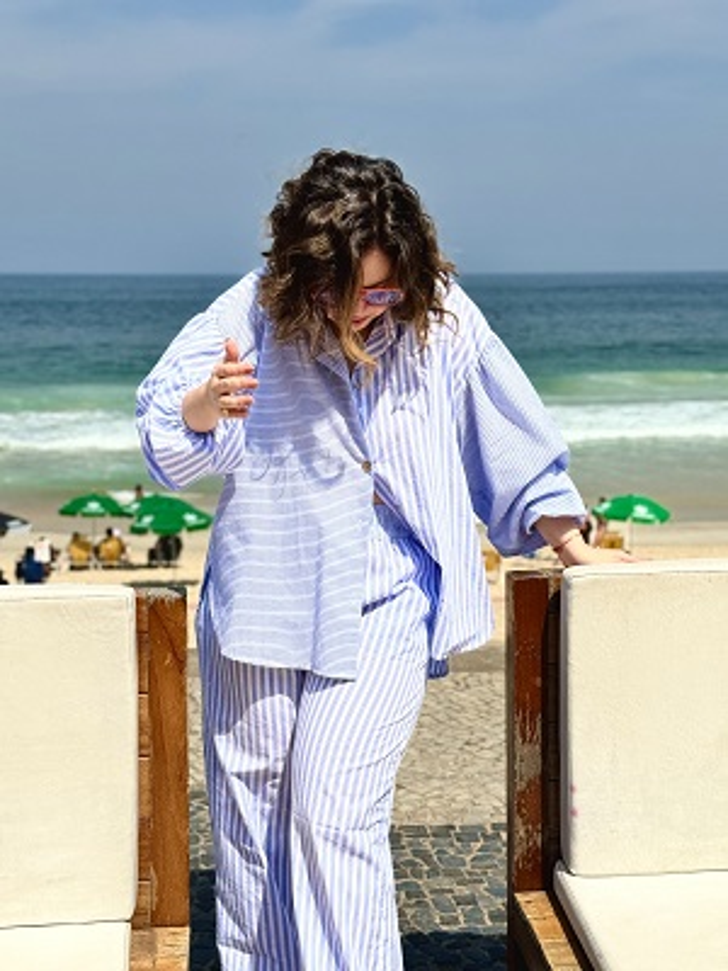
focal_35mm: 48
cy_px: 486
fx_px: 1346
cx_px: 364
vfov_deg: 39.7
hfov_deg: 30.3
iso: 64
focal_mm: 6.76
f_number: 1.78
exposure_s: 1/7937
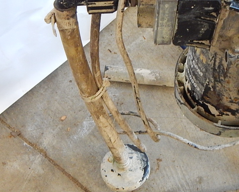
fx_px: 453
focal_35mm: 64
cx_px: 147
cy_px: 53
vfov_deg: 23.7
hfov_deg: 29.5
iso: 400
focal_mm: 5.6
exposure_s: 1/60
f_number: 3.2
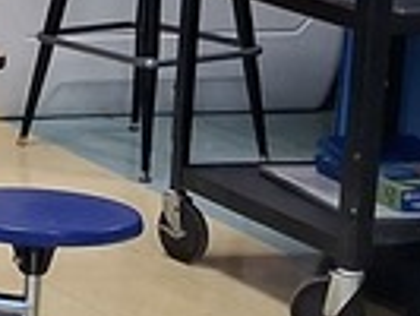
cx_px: -1052
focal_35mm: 208
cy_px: -145
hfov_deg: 7.6
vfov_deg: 7.1
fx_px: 2526
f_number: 1.8
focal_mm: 4
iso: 320
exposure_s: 1/50
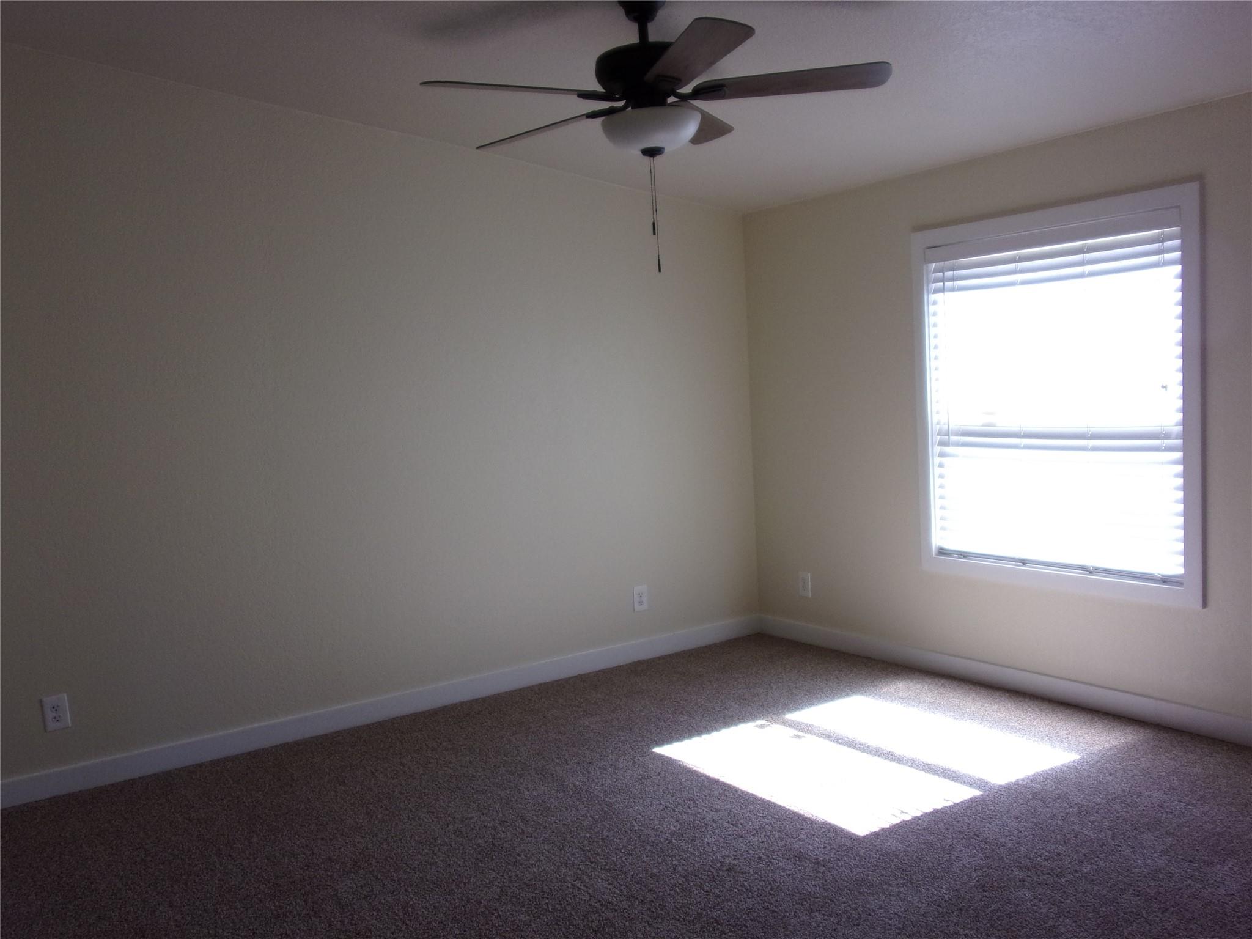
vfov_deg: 49.7
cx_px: 626
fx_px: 1013
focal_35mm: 28
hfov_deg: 63.4
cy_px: 470
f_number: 3.4
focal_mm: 5
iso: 80
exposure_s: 1/50
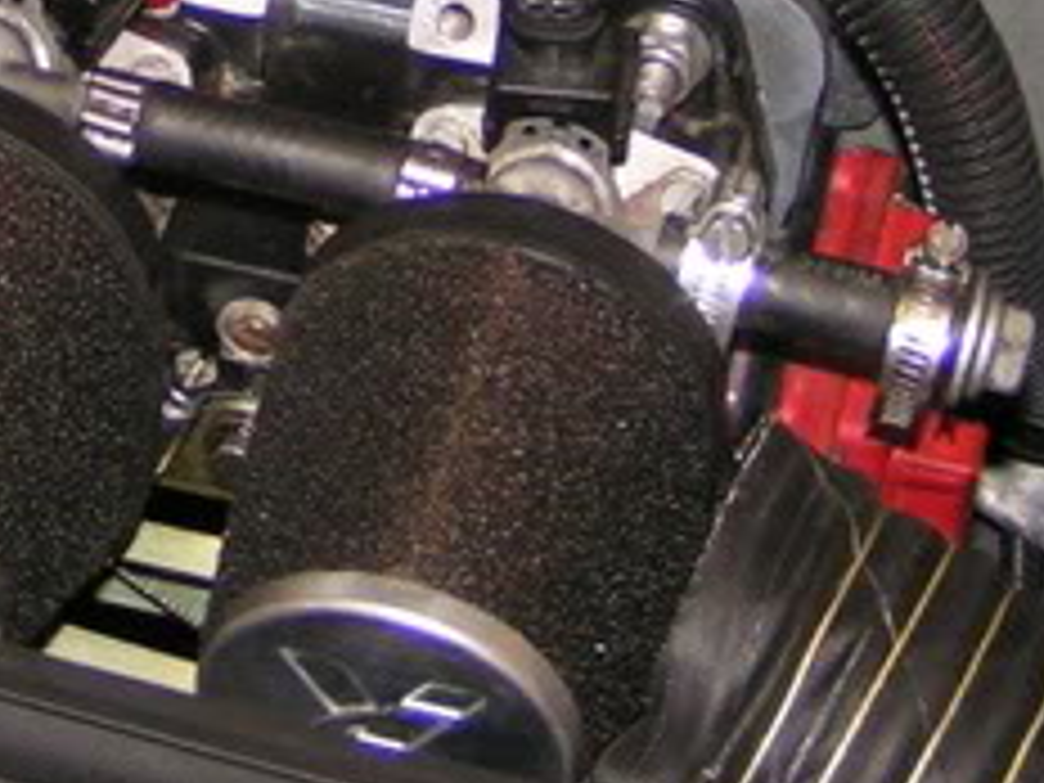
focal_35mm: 131
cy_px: -328
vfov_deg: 11.0
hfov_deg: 14.9
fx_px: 3951
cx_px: 162
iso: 200
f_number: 2.8
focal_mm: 5.8
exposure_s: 1/40
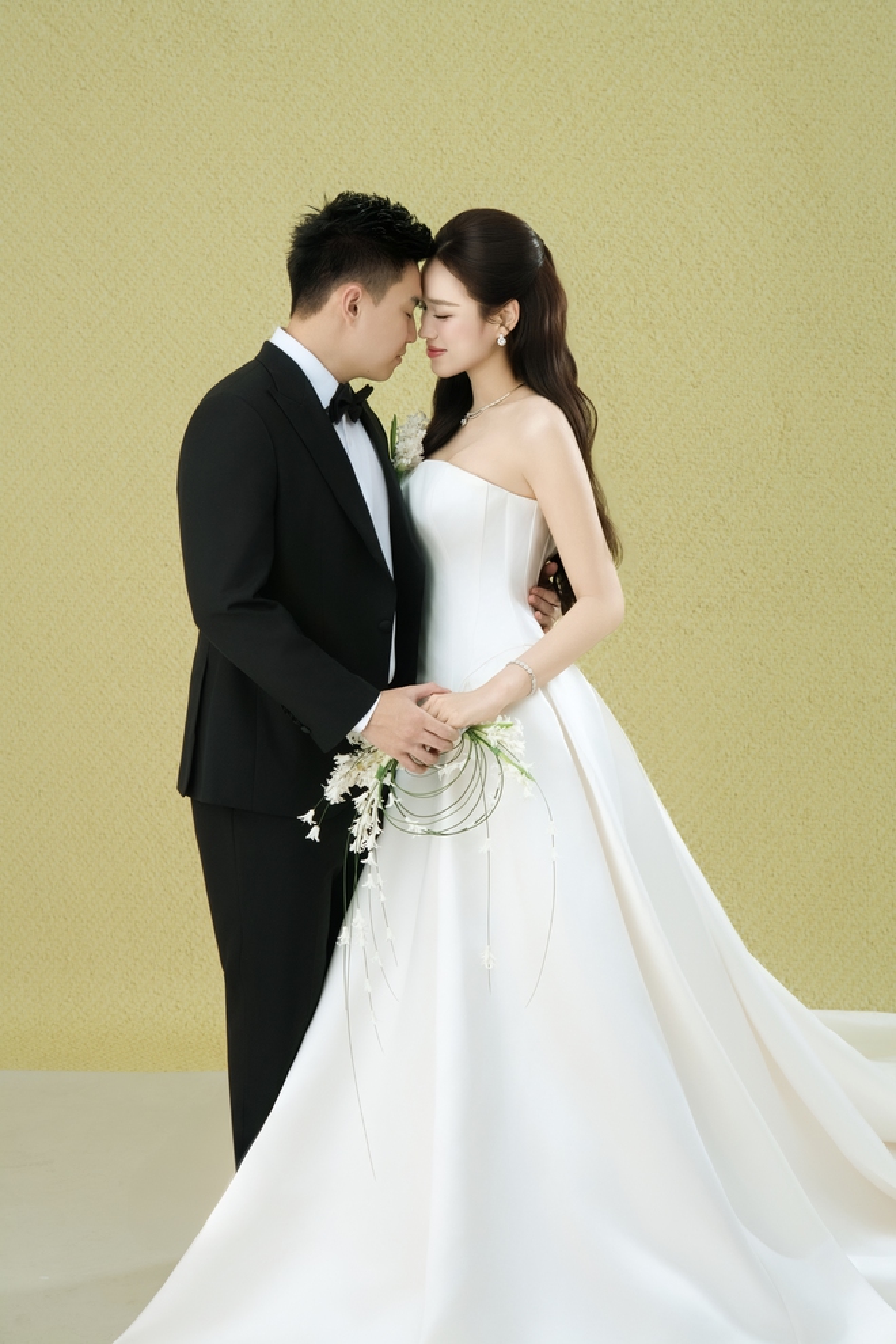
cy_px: 672
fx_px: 2240
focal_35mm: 60
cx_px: 448
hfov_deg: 22.6
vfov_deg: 33.4
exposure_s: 1/160
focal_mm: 60
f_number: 8
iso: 400
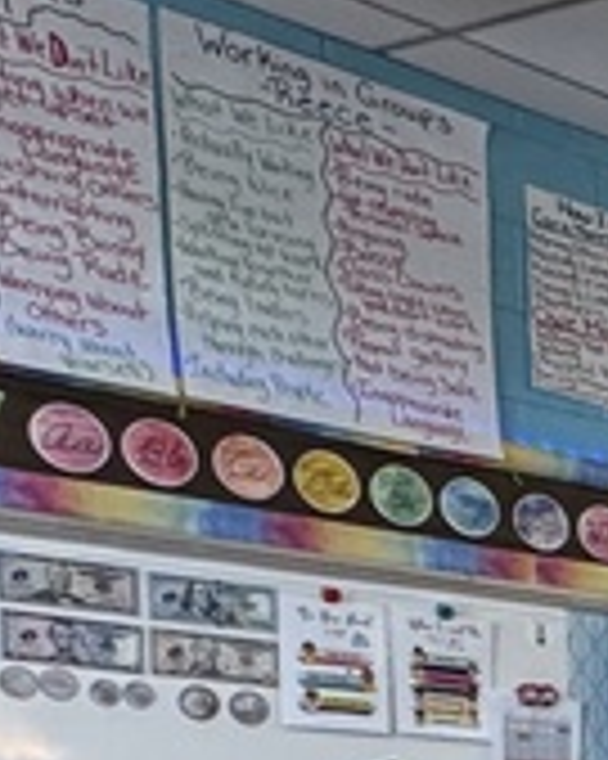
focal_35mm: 83
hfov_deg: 12.1
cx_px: 1684
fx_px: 1869
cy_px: 1070
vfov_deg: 20.4
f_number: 2.2
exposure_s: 1/120
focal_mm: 2.22
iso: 200
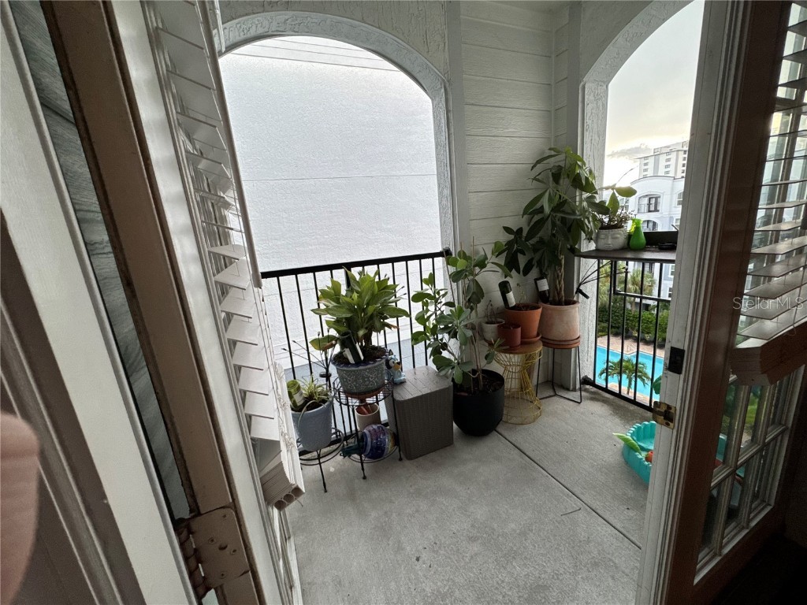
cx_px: 404
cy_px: 302
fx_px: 326
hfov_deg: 102.1
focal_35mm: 14
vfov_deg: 85.7
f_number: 2.2
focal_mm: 2.22
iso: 250
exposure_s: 1/120
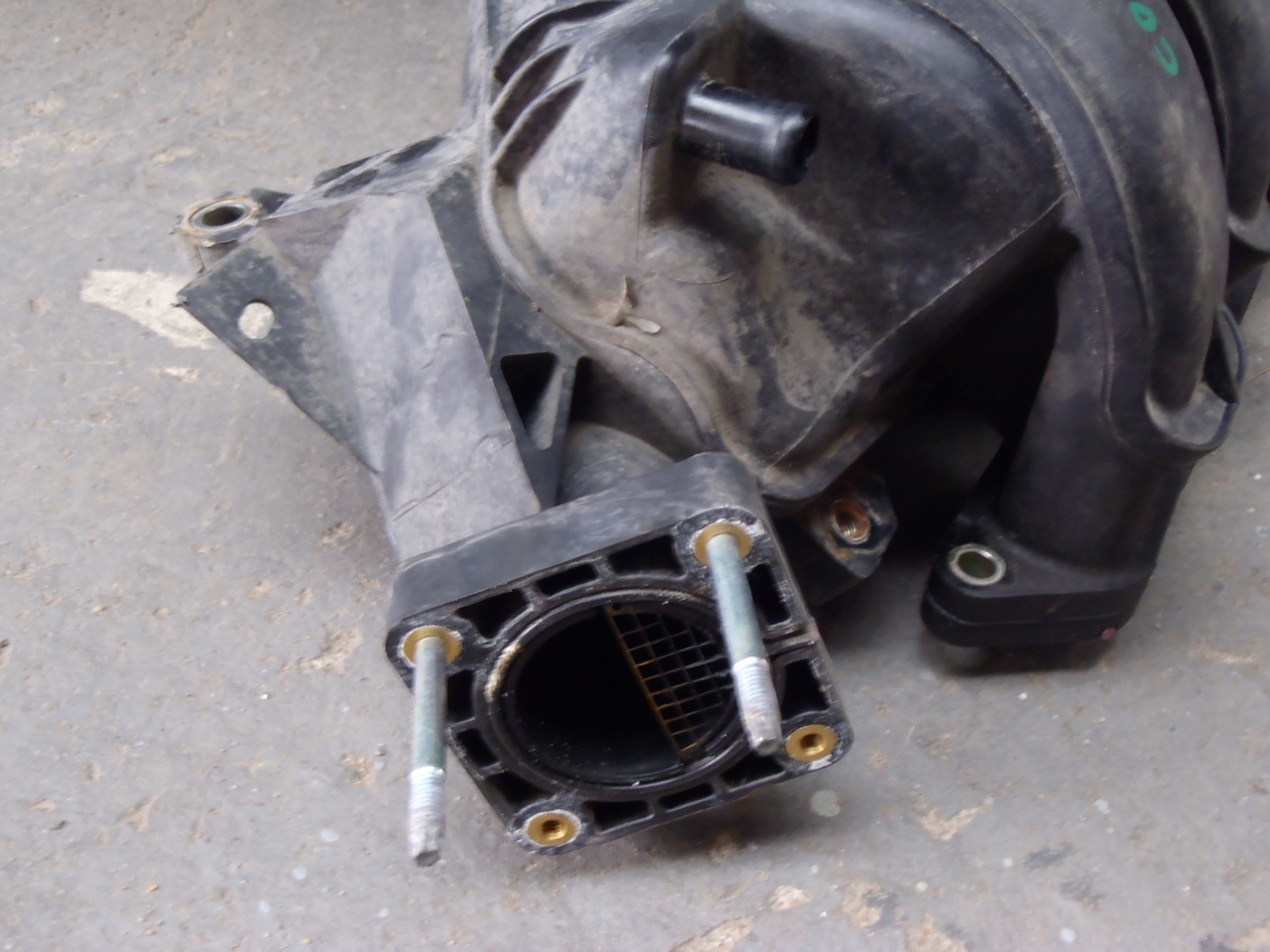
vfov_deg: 38.7
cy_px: 476
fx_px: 1357
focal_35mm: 37
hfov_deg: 50.1
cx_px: 635
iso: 250
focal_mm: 6.64
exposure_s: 1/4
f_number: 4.7
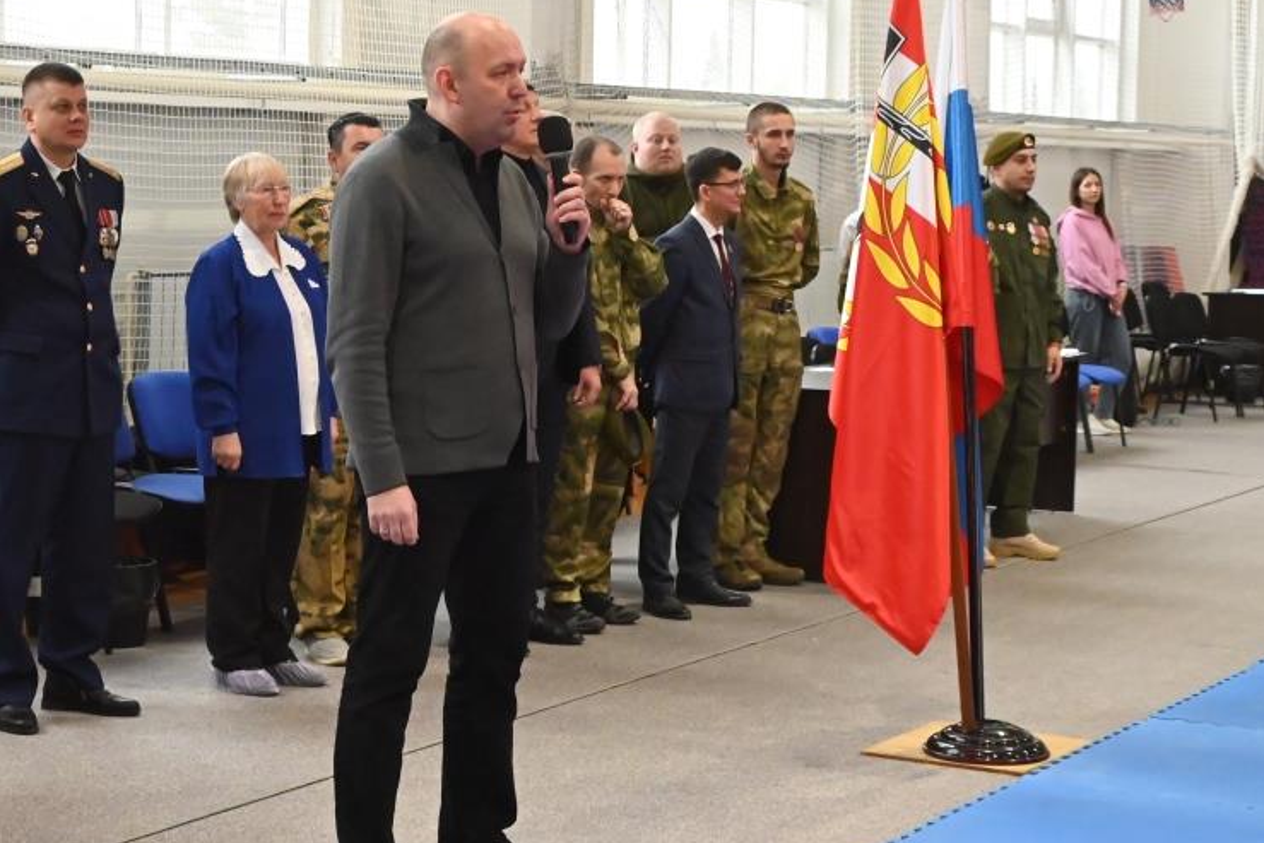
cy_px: 401
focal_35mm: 79
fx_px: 2774
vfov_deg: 17.3
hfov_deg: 25.6
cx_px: 464
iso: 6400
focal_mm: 38
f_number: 7.1
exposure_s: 1/200
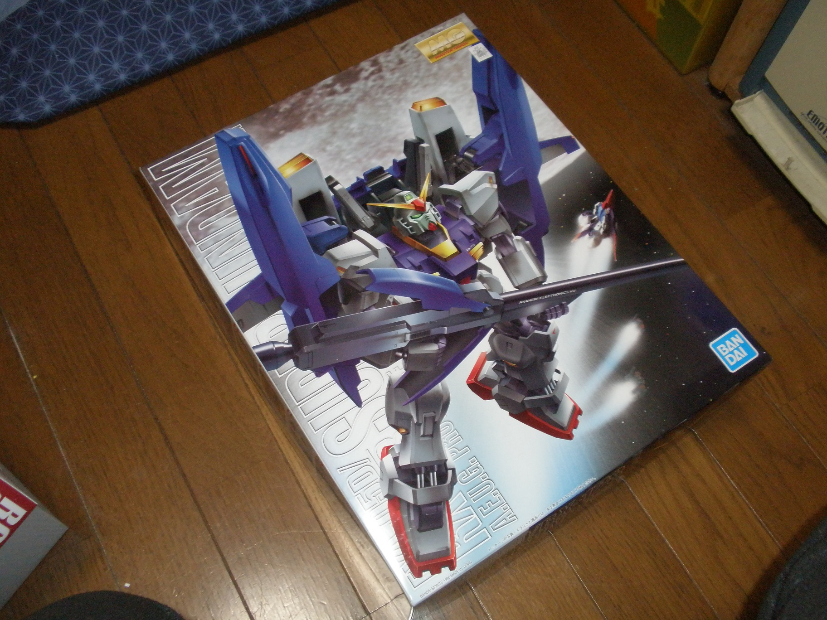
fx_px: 884
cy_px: 310
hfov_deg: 50.1
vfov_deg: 38.7
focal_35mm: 37
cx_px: 414
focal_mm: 6.6
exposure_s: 1/30
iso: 200
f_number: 3.5
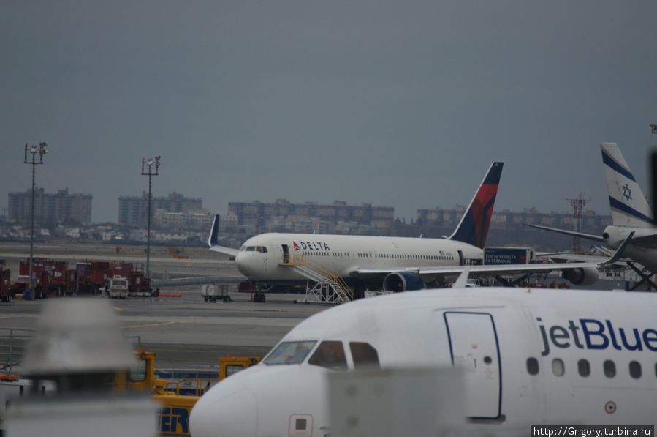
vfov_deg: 3.0
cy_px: 218
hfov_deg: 4.6
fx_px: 8202
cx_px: 328
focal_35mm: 450
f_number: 5.6
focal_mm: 300
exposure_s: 1/320
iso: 400
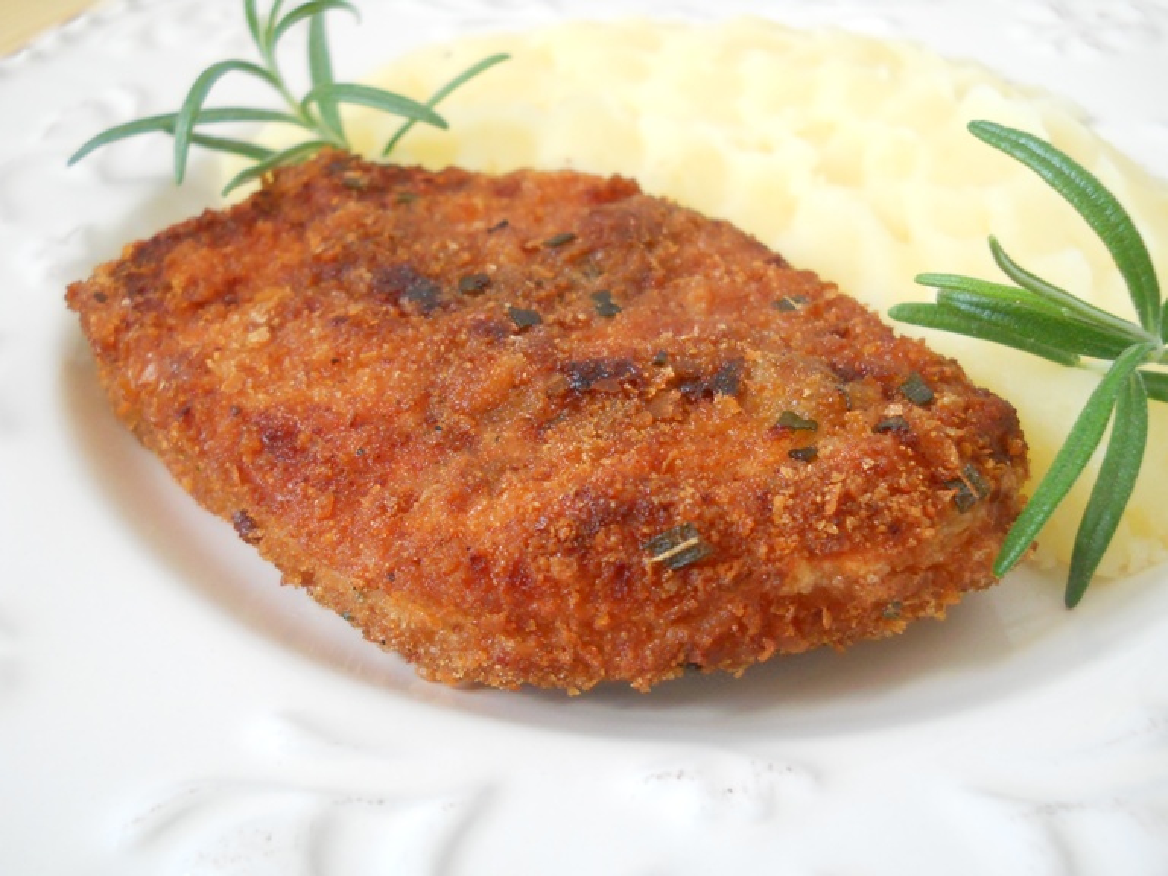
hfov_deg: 45.8
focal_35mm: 41
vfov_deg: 35.1
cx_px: 584
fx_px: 1383
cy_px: 438
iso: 400
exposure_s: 1/40
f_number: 3.1
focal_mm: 6.72
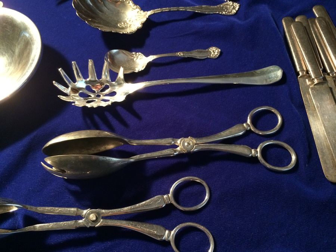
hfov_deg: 60.0
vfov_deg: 46.8
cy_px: 126
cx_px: 168
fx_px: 291
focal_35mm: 30
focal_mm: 4.12
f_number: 2.2
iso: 320
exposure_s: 1/15
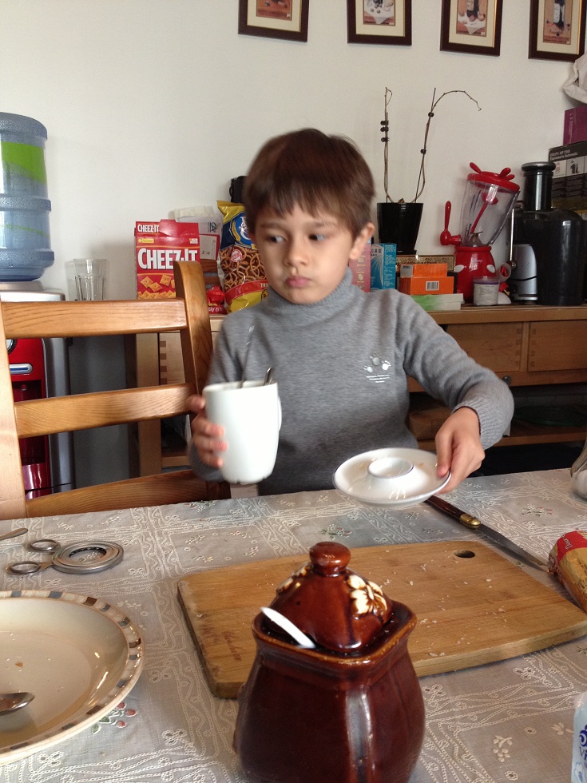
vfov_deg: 52.6
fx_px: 791
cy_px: 392
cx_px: 294
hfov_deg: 40.7
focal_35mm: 35
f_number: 2.4
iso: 100
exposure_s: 1/20
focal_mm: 4.28
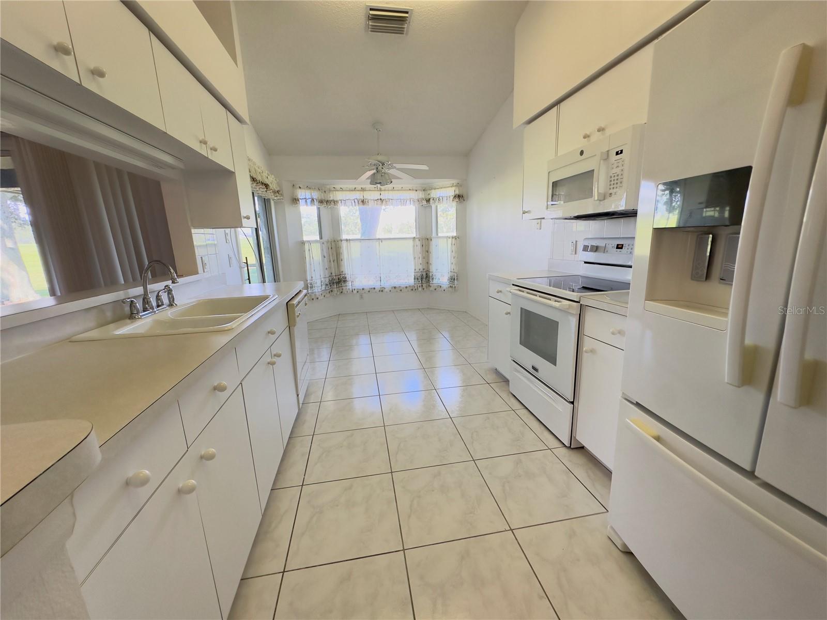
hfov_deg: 102.1
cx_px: 414
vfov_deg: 85.7
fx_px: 334
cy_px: 310
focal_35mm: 14
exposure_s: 1/120
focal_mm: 2.22
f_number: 2.2
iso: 160
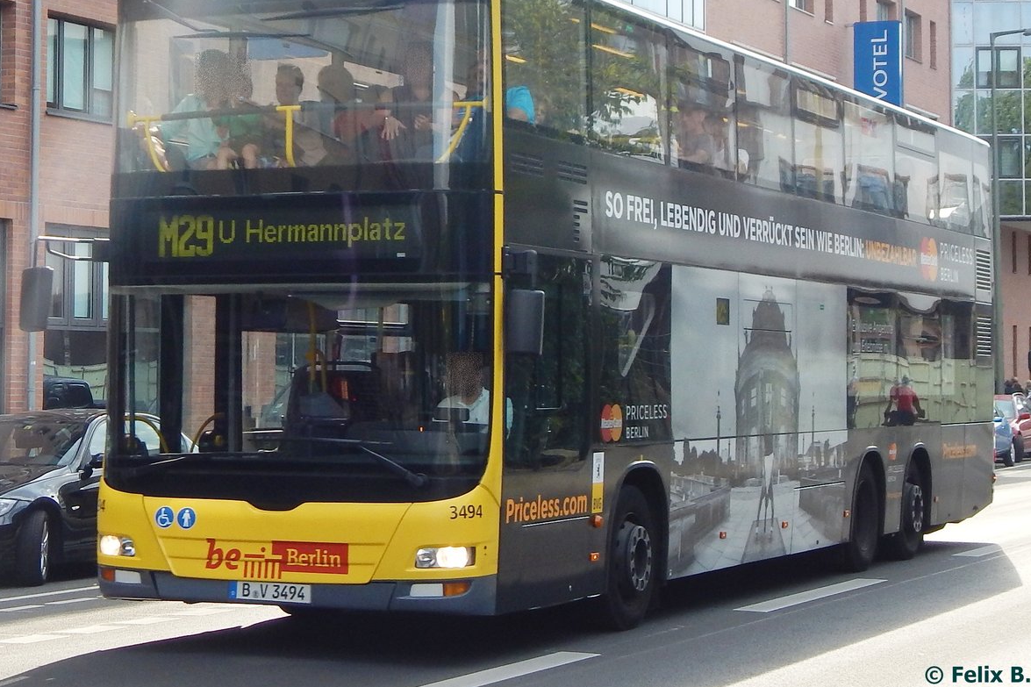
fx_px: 1460
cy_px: 295
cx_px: 509
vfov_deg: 26.4
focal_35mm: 51
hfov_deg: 38.9
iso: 125
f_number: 3.7
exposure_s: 1/400
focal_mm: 8.6
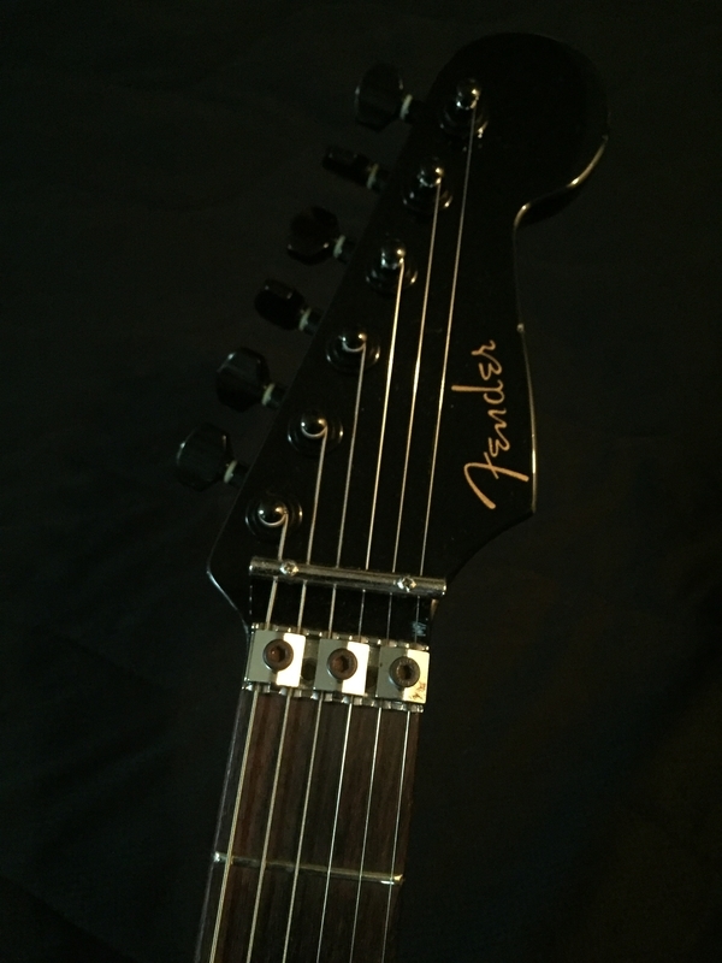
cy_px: 482
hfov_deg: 48.2
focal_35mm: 29
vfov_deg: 61.7
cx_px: 361
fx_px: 806
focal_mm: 4.15
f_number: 2.2
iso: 800
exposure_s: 1/15
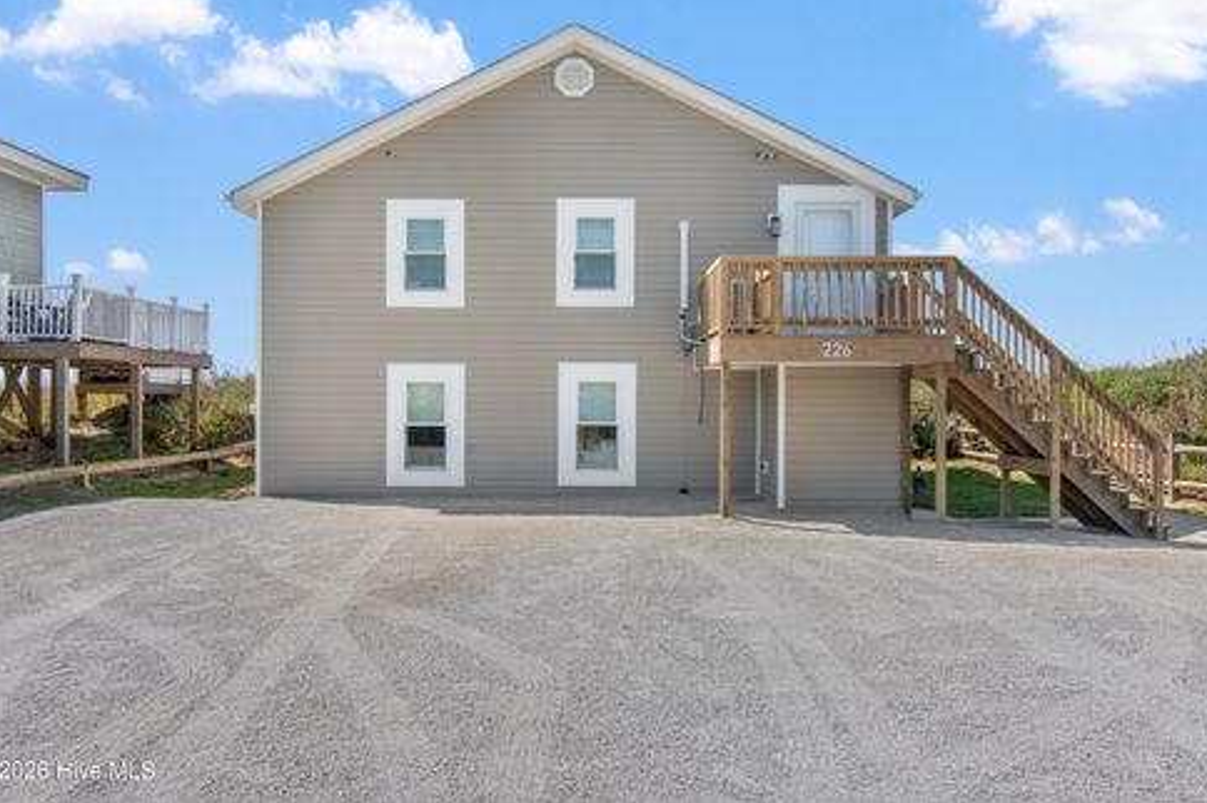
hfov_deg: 60.3
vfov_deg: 42.3
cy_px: 393
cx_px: 601
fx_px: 1039
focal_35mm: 31
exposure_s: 1/250
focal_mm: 20
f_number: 8
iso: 100
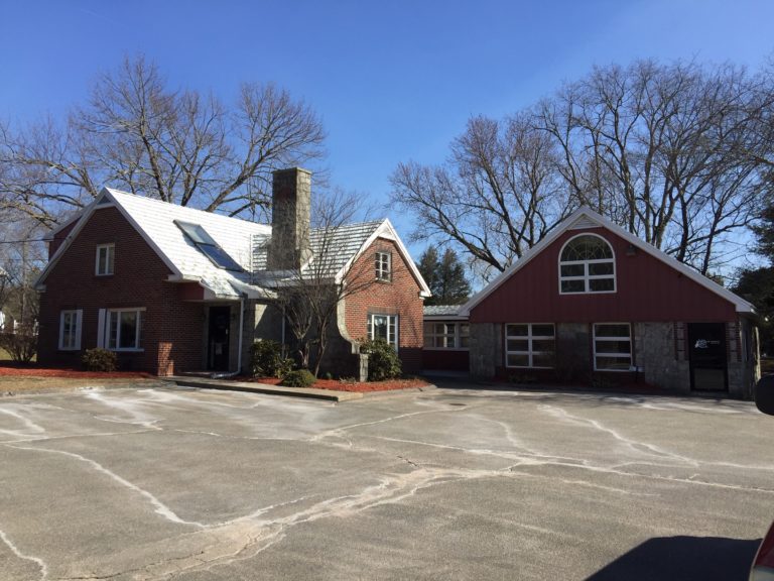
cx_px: 387
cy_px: 290
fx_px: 648
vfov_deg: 48.2
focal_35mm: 29
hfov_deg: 61.7
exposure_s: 1/1364
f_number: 2.2
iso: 32
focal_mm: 4.15
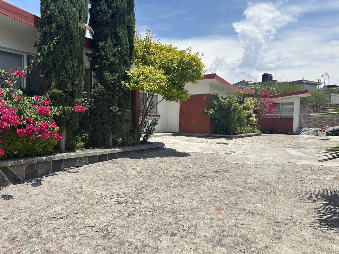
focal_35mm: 26
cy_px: 127
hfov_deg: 67.3
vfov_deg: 53.1
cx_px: 170
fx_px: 255
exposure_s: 1/4831
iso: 50
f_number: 1.5
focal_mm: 5.7
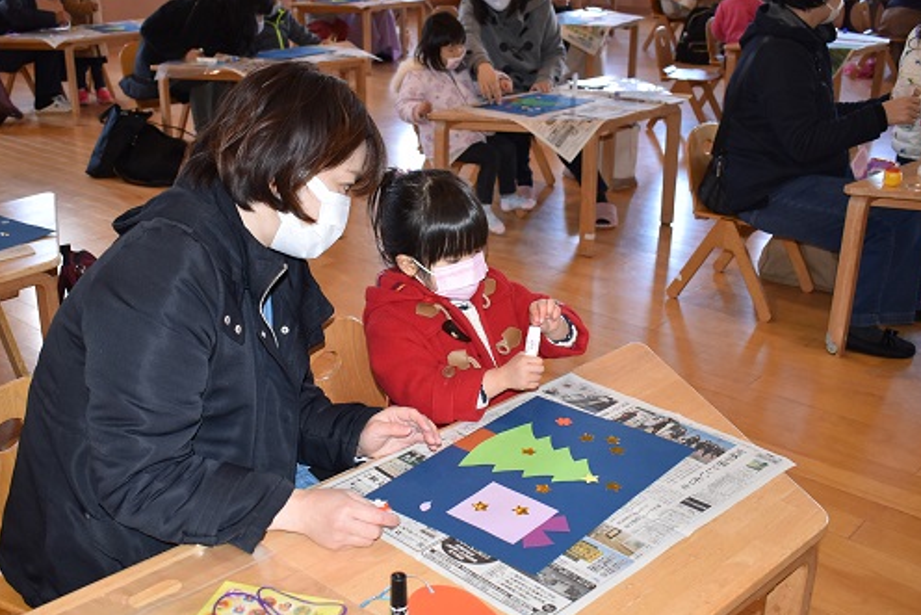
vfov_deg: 32.9
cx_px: 407
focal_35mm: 41
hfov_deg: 47.7
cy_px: 335
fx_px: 1040
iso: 800
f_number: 4
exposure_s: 1/60
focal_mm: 21
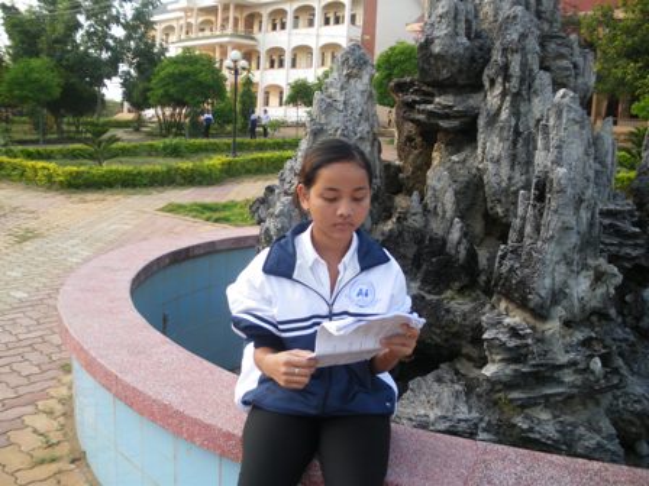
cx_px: 324
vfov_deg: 39.7
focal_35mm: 36
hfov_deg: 51.4
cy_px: 243
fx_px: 675
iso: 64
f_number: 3.5
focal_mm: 6.3
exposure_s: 1/80
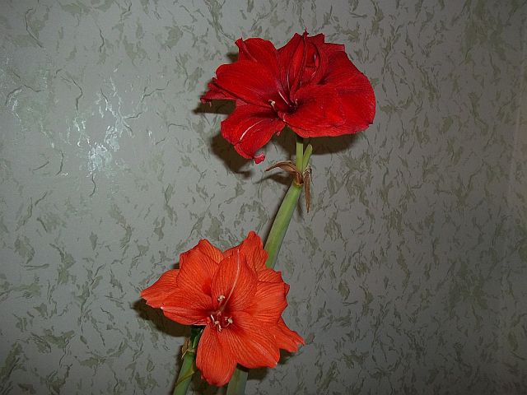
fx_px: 487
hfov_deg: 56.8
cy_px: 198
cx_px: 264
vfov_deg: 44.2
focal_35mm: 32
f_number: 2.9
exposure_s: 1/30
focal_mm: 5.7
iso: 160
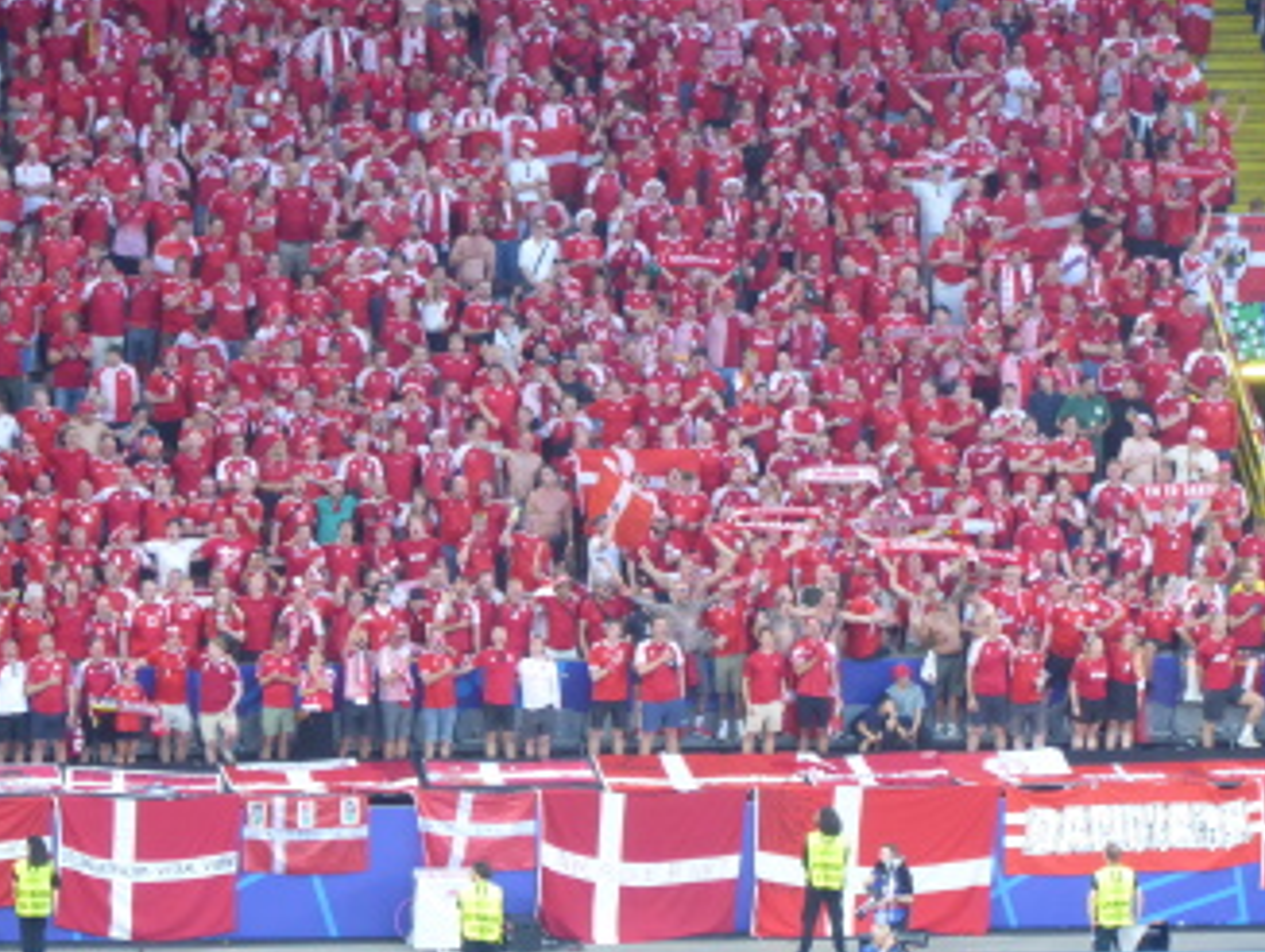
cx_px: 468
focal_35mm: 443
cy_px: 372
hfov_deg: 4.5
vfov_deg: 3.4
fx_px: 16207
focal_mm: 57.7
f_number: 5.9
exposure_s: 1/20
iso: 400
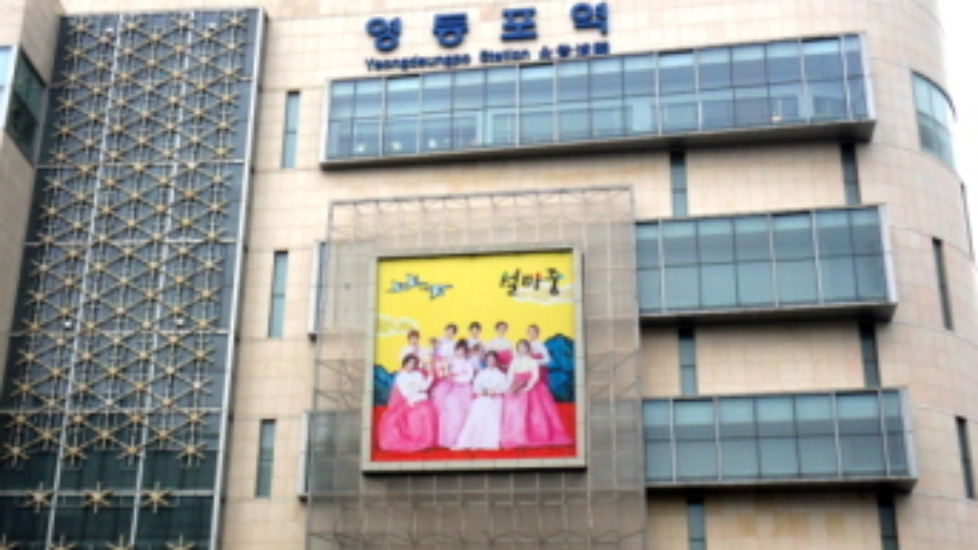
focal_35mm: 50
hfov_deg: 41.3
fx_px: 1297
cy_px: 278
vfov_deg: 24.0
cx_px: 493
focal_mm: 7.9
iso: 100
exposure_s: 1/90
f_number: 4.2
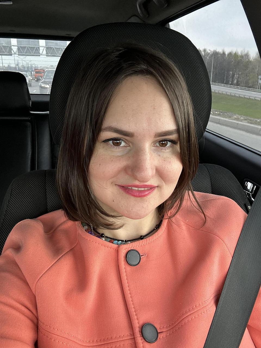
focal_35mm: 30
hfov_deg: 46.8
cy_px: 174
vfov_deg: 60.0
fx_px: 302
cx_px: 130
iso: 40
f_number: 1.9
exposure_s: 1/121
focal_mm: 2.69
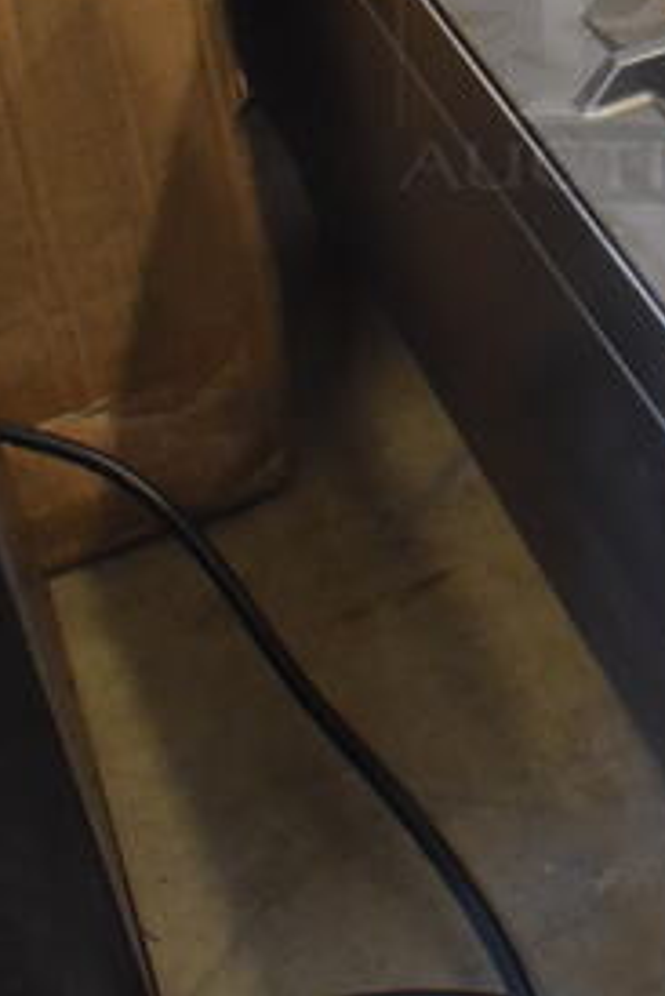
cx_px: 781
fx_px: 2490
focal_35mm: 90
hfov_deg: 14.7
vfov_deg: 21.8
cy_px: 13
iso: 1250
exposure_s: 1/125
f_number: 3.5
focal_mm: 18
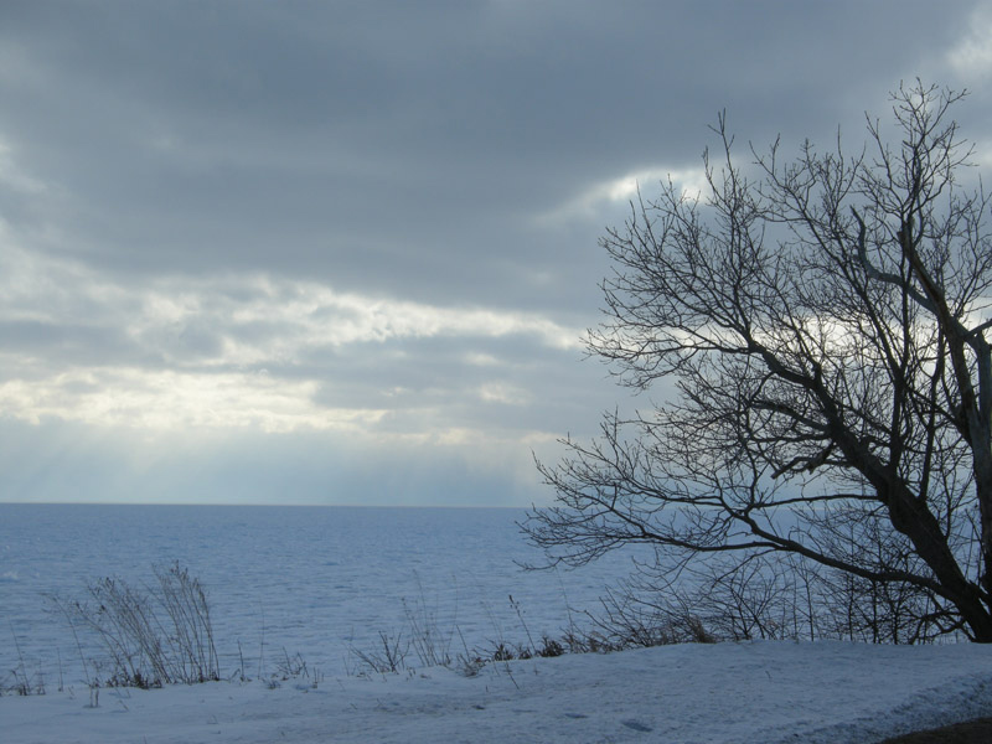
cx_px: 496
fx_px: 2121
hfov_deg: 26.3
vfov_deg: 19.9
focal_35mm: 74
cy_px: 372
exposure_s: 1/484
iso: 64
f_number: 6.1
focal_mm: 15.7
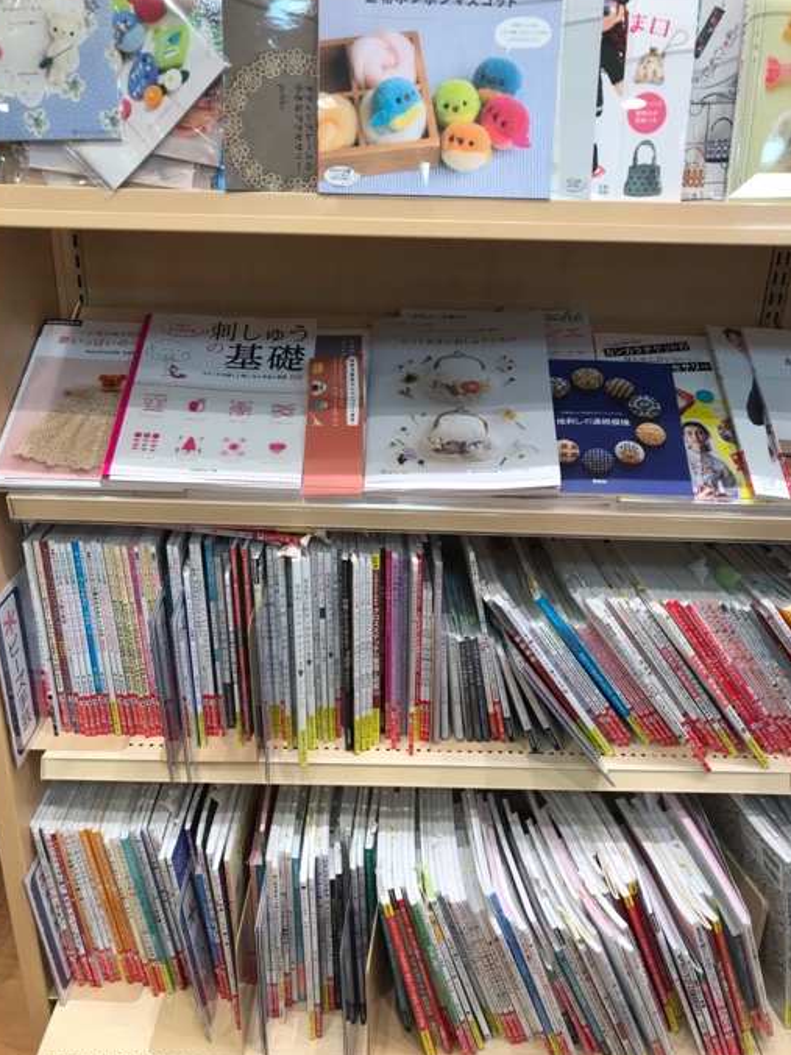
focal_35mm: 29
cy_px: 521
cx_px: 389
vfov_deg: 61.7
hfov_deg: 48.2
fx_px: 884
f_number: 1.8
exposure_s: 1/100
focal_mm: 3.99
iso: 40
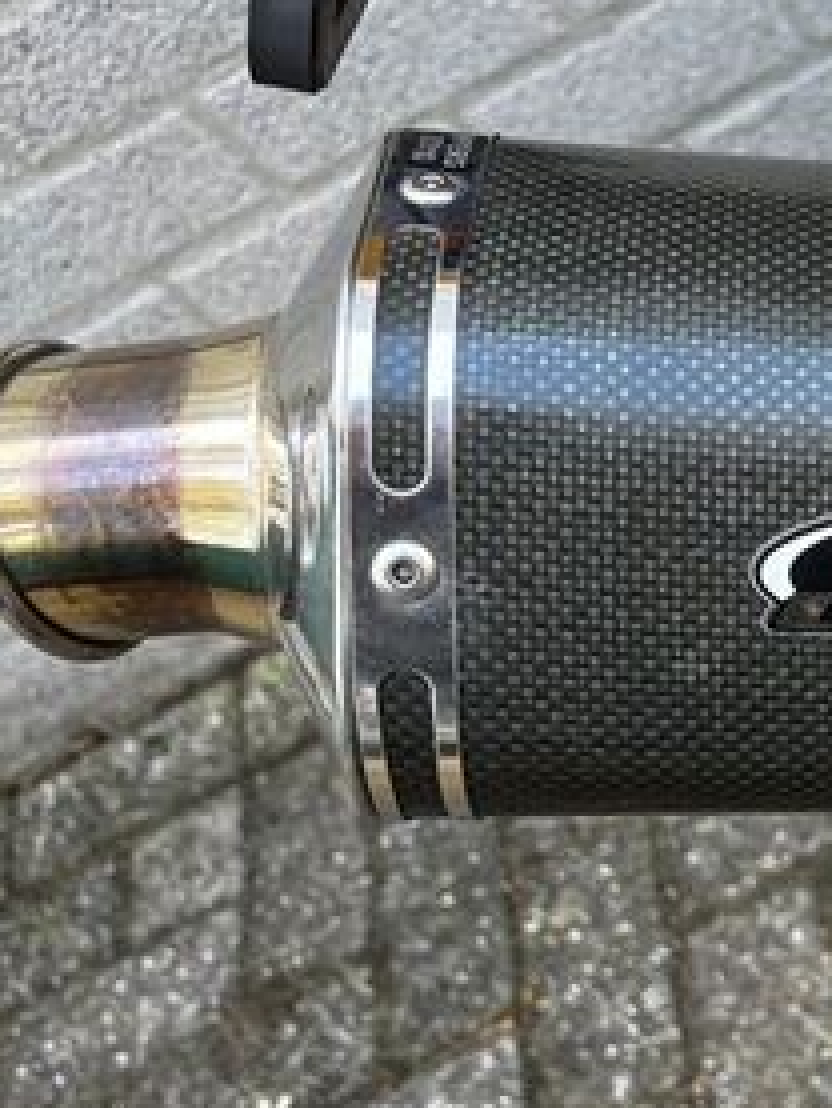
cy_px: 624
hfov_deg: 21.6
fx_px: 1921
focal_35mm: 60
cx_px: 1140
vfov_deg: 32.1
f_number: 1.6
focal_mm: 5.1
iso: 80
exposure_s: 1/121
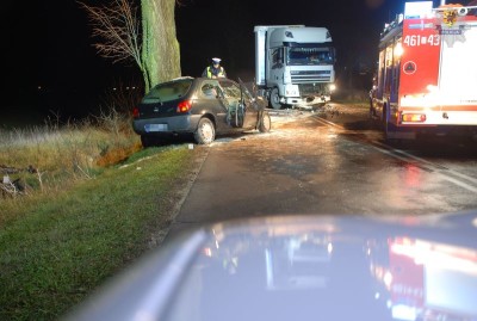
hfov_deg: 53.0
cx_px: 238
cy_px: 160
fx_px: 478
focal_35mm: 36
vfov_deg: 37.1
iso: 200
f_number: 4
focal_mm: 24
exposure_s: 1/1.6
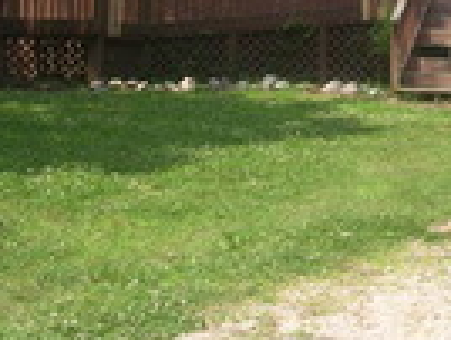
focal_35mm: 98
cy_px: -64
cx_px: 454
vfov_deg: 14.7
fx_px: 1279
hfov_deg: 19.4
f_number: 5.6
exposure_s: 1/165
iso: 50
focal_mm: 5.8
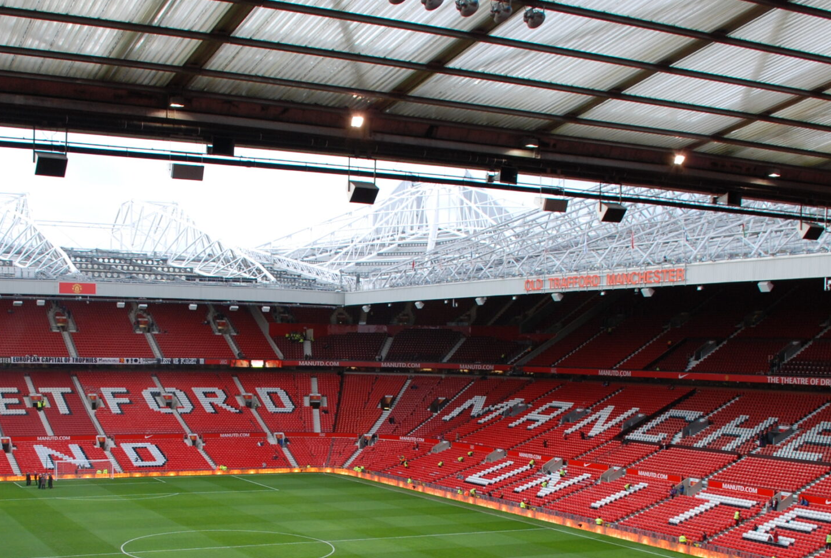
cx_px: 292
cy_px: 469
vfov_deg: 27.5
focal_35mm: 48
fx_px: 1110
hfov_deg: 40.6
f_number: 5.6
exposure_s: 1/60
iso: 200
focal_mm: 18
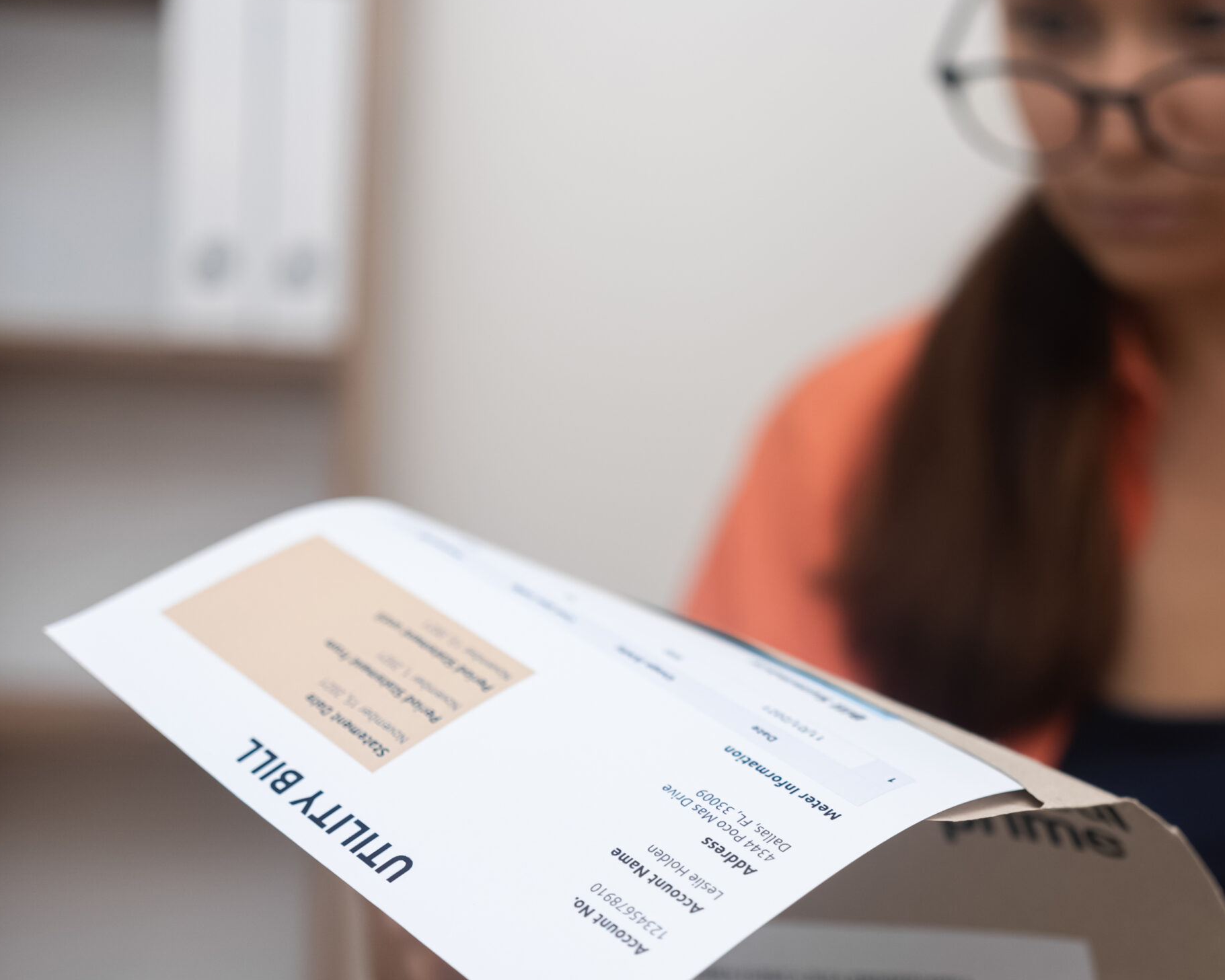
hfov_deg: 28.6
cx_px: 780
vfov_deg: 23.1
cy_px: 544
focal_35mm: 66
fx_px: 2393
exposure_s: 1/100
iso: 640
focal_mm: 50
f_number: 2.5
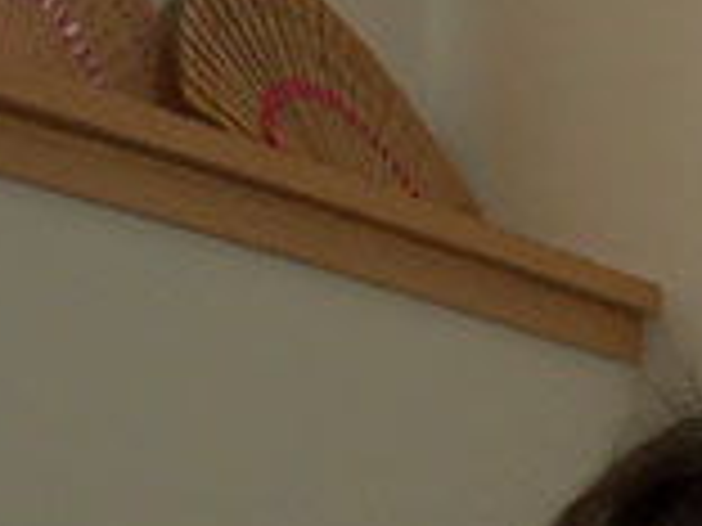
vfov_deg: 8.9
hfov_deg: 11.4
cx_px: 1071
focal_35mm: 166
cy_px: 587
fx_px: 3366
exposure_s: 1/125
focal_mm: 5.6
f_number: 2.8
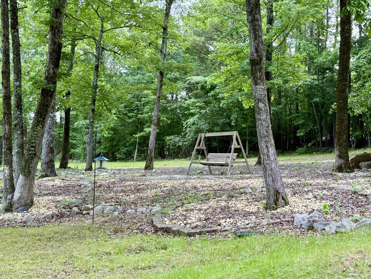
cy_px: 140
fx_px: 514
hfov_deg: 39.7
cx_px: 186
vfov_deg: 30.3
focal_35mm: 48
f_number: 1.78
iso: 100
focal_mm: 6.76
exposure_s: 1/243
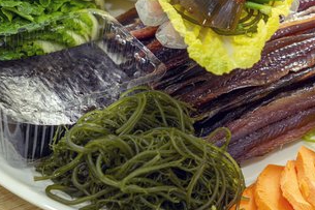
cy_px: 39
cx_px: 244
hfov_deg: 16.3
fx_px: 1093
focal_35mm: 125
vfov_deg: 10.9
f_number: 7.1
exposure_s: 1/25
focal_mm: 68
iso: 500
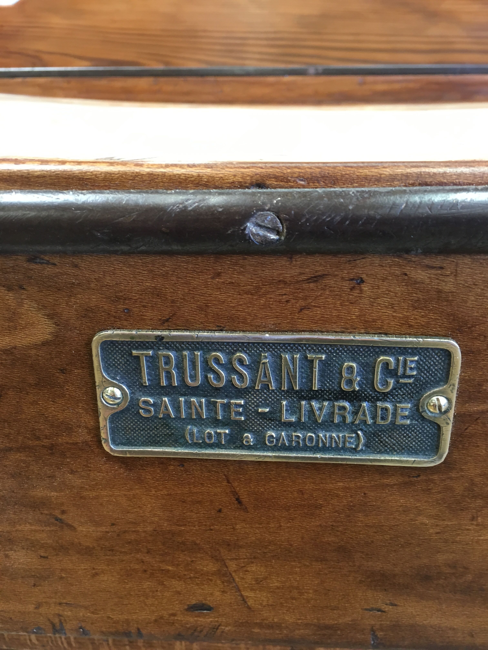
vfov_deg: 61.7
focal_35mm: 29
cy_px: 325
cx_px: 244
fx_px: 545
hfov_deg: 48.2
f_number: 2.2
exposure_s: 1/33
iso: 160
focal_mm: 4.15
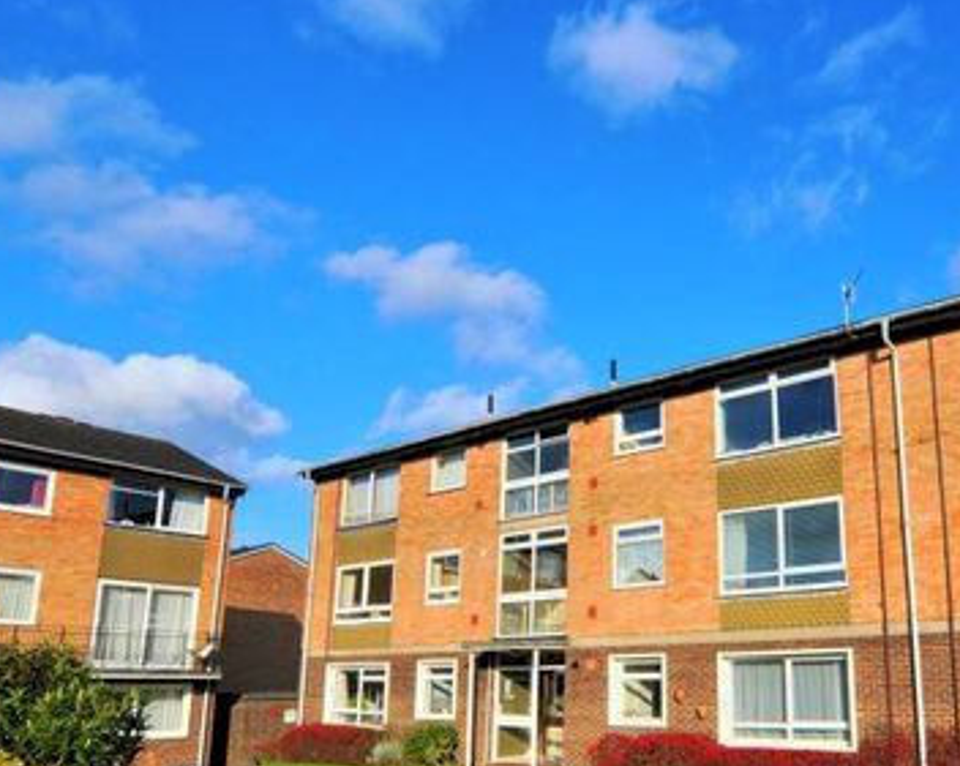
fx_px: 795
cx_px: 657
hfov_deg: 60.4
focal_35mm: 28
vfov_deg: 50.8
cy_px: 492
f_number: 10
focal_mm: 10
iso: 200
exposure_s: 1/400
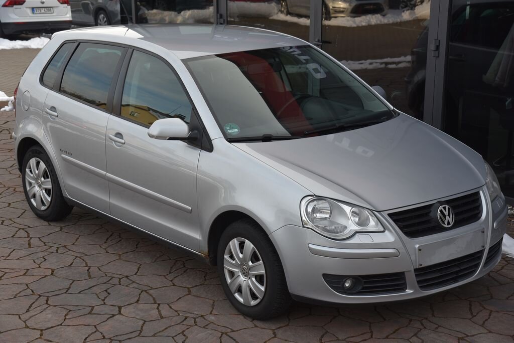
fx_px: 1000
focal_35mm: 70
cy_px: 172
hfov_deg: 28.8
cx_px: 257
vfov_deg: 19.5
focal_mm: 70
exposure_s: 1/250
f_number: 8
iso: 500
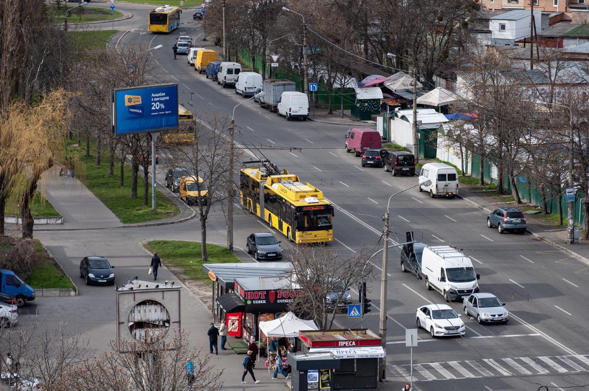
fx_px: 2573
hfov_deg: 13.1
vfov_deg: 8.7
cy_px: 196
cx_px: 294
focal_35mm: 158
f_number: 6.3
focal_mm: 105
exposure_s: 1/400
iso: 250
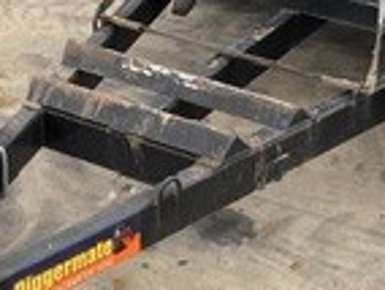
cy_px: -157
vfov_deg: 12.1
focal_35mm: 117
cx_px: 220
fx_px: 1303
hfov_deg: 16.8
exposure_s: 1/508
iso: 32
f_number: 1.8
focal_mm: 4.25
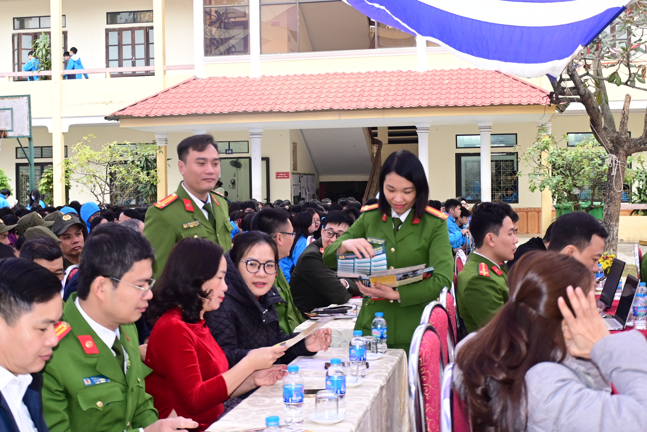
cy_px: 216
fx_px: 934
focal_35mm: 52
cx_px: 324
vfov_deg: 26.0
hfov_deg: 38.2
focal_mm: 35
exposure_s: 1/160
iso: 800
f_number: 4.2
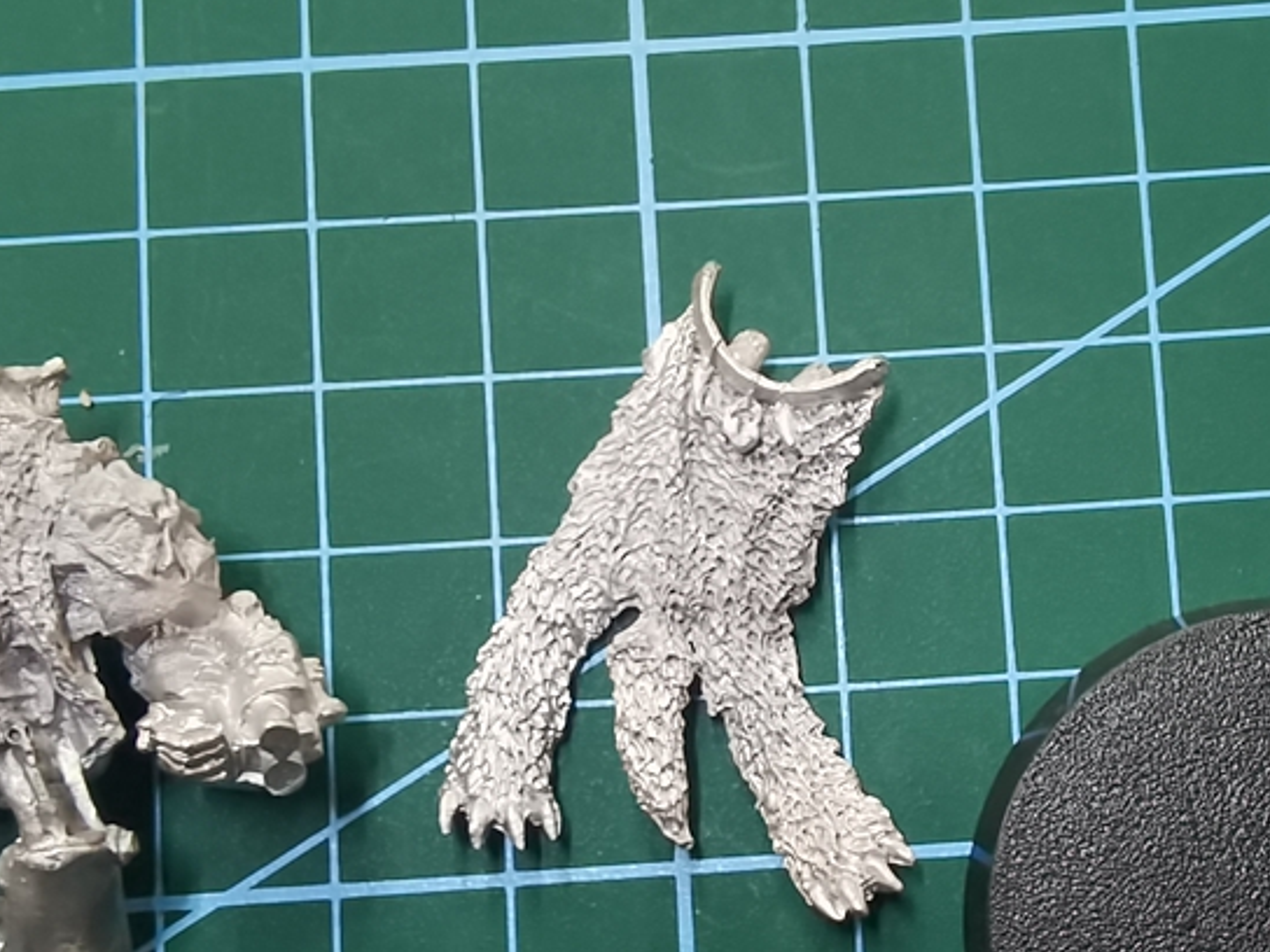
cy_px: 709
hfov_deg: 37.3
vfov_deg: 28.2
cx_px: 501
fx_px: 1871
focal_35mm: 51
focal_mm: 2.26
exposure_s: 1/20
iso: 500
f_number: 2.2
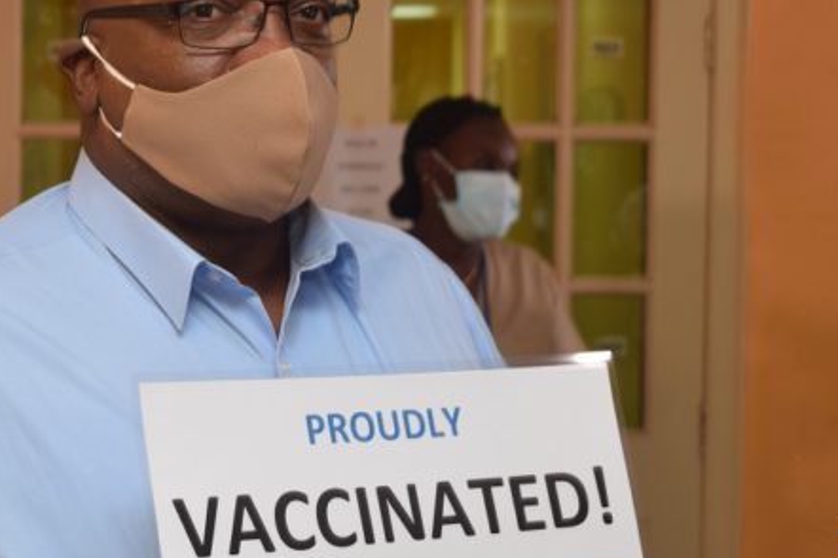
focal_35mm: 107
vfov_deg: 12.8
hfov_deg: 19.0
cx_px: 243
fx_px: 2489
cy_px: 260
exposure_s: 1/50
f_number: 6.3
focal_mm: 42
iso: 400
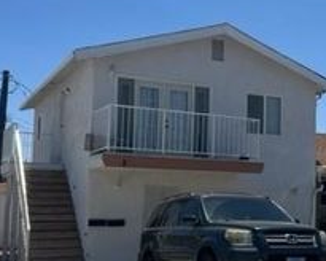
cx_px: 305
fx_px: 598
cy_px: 152
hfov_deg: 29.0
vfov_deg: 24.6
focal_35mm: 62
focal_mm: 5.7
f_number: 1.5
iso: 50
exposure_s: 1/6579
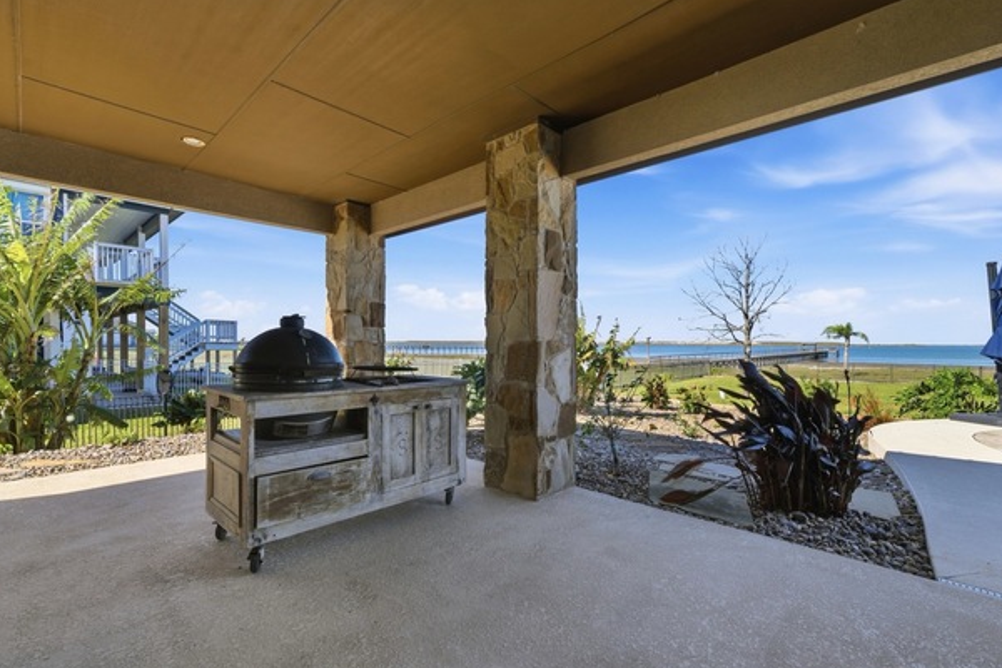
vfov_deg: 73.7
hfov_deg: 96.7
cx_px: 493
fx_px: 445
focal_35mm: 16
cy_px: 351
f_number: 10
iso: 100
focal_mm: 15
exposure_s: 1/500
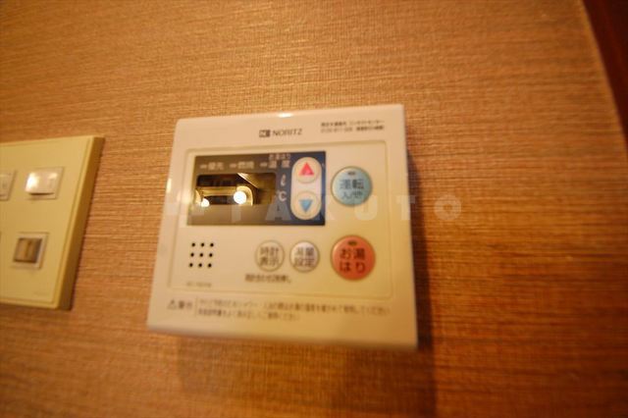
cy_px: 209
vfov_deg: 89.9
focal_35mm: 12
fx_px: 209
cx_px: 314
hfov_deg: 112.6
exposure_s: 1/25
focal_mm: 8
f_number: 4.5
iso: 800
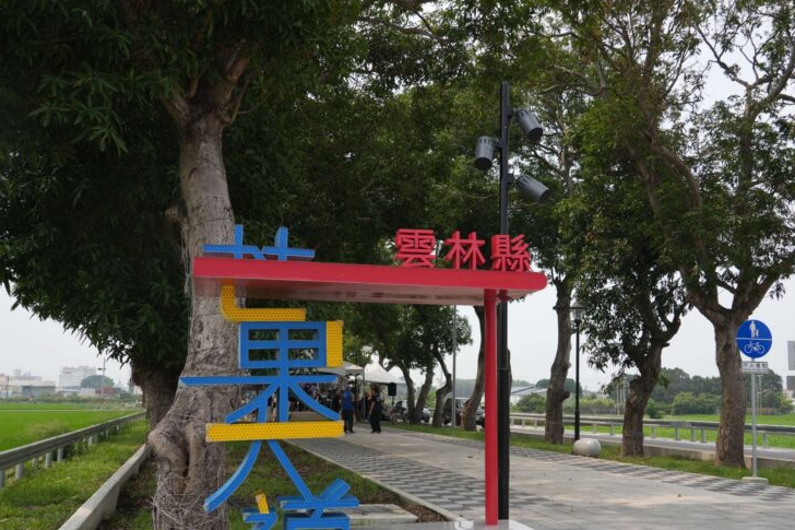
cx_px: 456
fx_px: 861
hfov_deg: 49.4
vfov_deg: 34.1
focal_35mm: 39
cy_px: 302
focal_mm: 33
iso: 200
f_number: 4.5
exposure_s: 1/1250
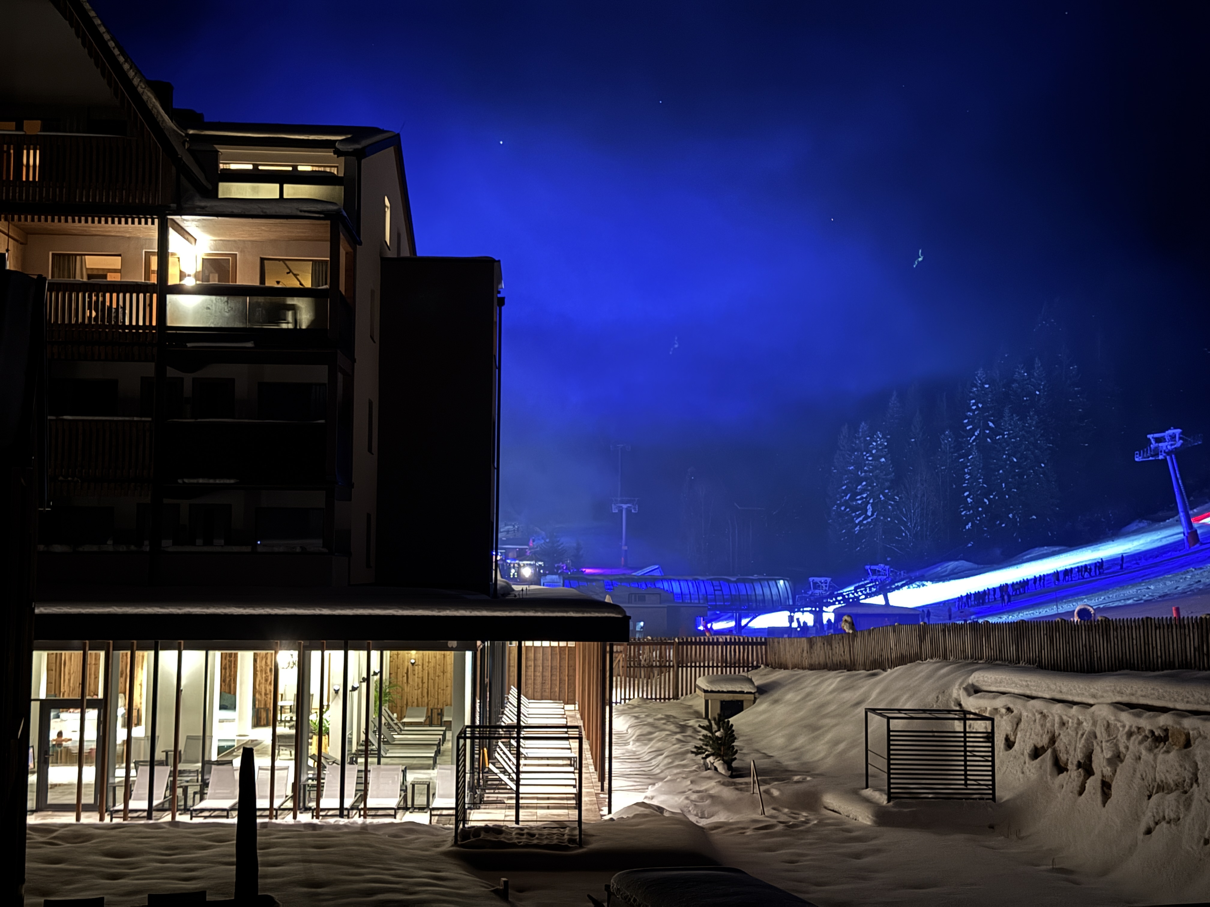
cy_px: 454
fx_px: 1678
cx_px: 605
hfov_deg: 39.7
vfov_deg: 30.3
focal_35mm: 48
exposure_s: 1/2
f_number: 1.78
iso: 400
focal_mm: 6.76
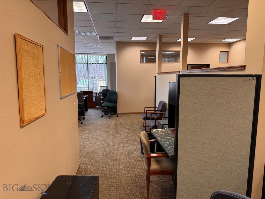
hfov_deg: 71.6
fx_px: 184
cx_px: 132
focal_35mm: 24
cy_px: 100
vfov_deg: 56.8
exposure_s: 1/60
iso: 160
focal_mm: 6.76
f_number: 1.78
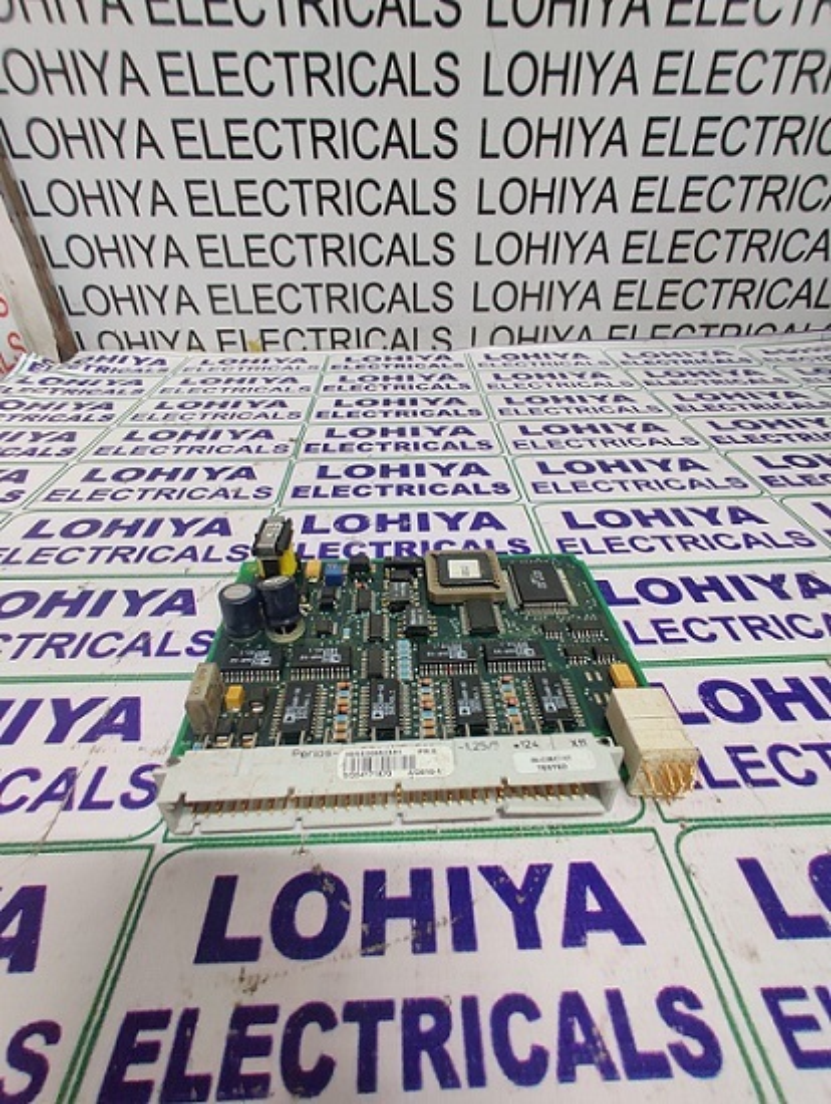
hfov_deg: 90.0
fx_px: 415
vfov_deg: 106.1
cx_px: 416
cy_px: 552
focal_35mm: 13
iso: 1250
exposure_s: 1/14
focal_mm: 2.25
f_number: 2.2
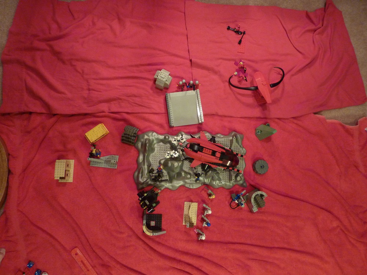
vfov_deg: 54.9
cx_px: 184
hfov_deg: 69.4
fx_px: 265
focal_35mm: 25
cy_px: 138
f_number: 3.3
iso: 400
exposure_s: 1/30
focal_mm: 4.1
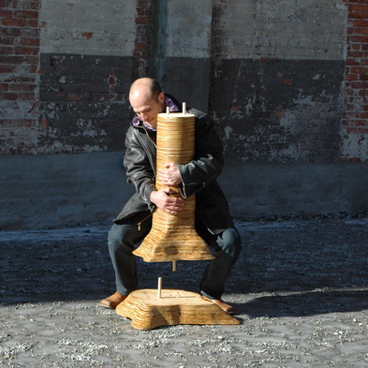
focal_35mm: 109
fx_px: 1311
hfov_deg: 16.0
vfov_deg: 16.0
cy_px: 156
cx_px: 167
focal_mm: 48
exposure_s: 1/250
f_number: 8
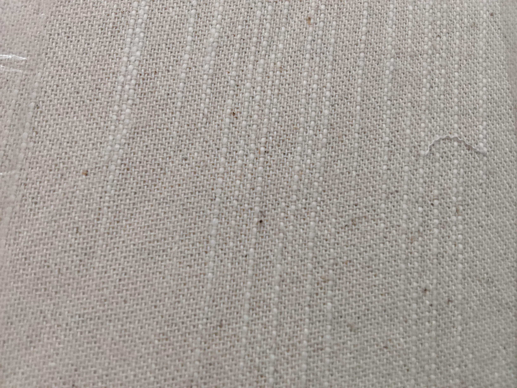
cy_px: 194
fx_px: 388
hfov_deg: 67.3
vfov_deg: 53.1
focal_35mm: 26
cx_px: 258
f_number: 2
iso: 250
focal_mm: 2.78
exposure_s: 1/100
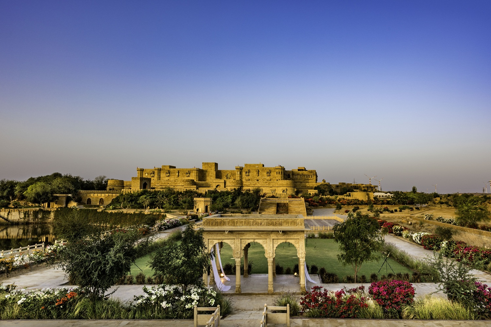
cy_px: 164
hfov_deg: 73.7
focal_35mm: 24
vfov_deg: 53.2
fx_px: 327
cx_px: 246
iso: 64
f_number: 11
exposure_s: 1/30
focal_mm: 24
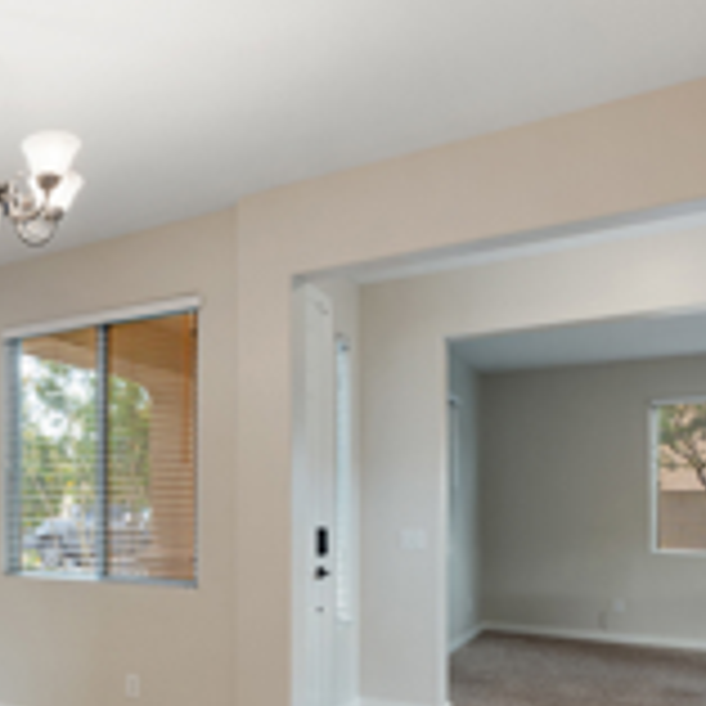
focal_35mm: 34
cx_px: -112
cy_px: 528
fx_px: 785
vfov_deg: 46.7
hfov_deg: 38.1
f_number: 9
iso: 320
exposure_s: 1/1.67
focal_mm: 14
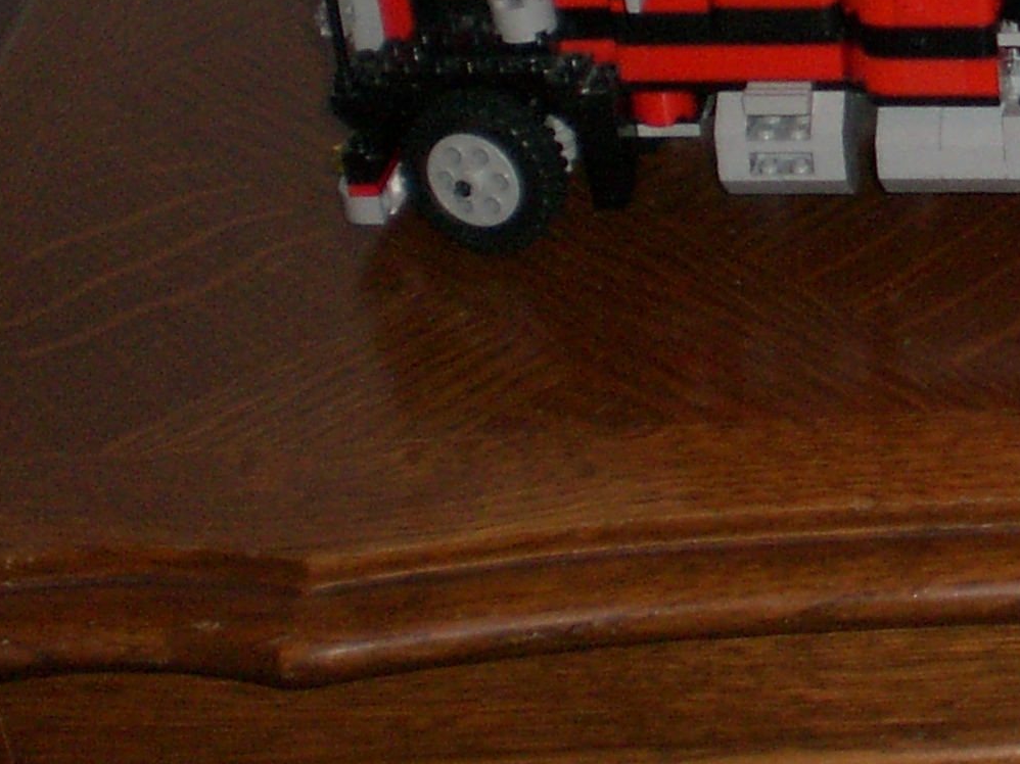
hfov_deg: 15.6
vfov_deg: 12.5
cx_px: 1481
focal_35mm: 117
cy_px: -20
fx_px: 3447
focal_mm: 6.3
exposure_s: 1/60
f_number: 3.1
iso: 200
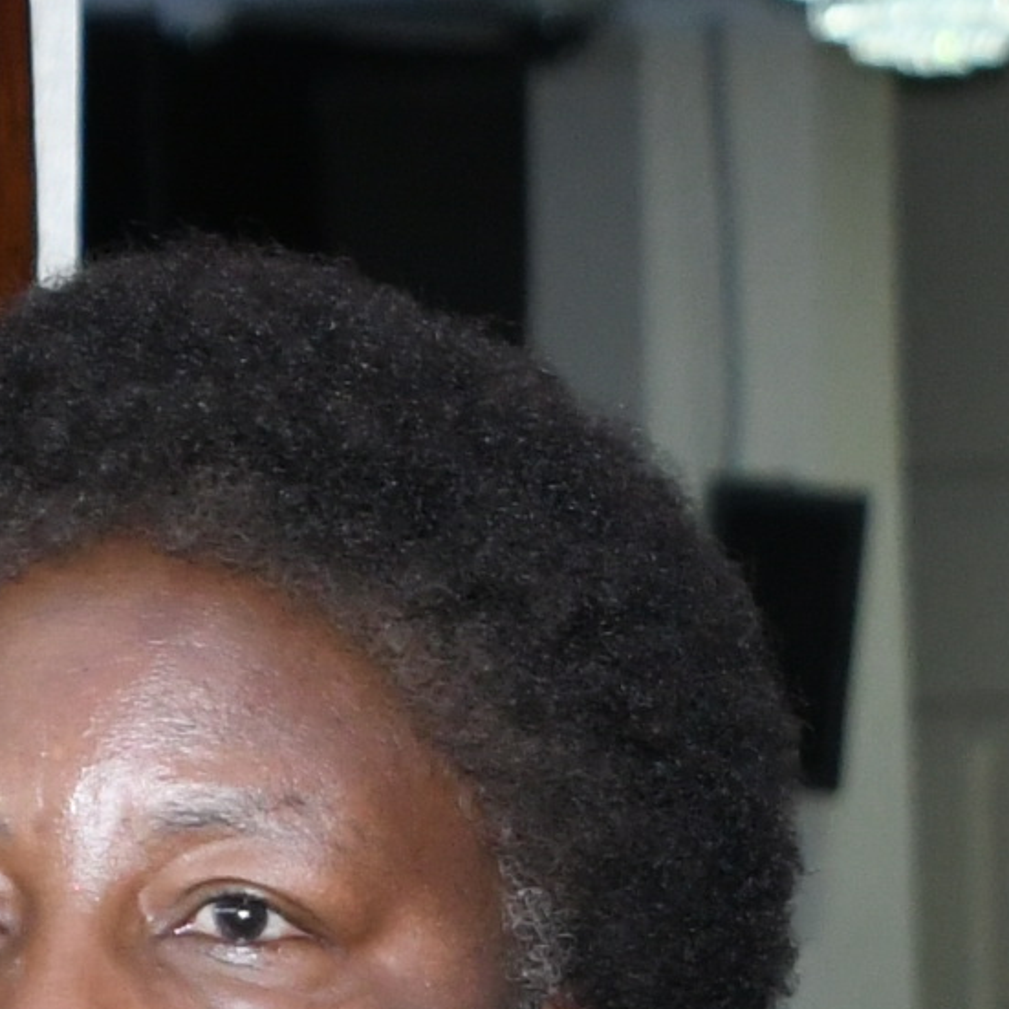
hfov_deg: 3.8
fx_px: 15302
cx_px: 1040
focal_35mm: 464
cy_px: 1637
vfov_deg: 3.8
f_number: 7.1
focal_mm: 48
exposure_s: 1/100
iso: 1250
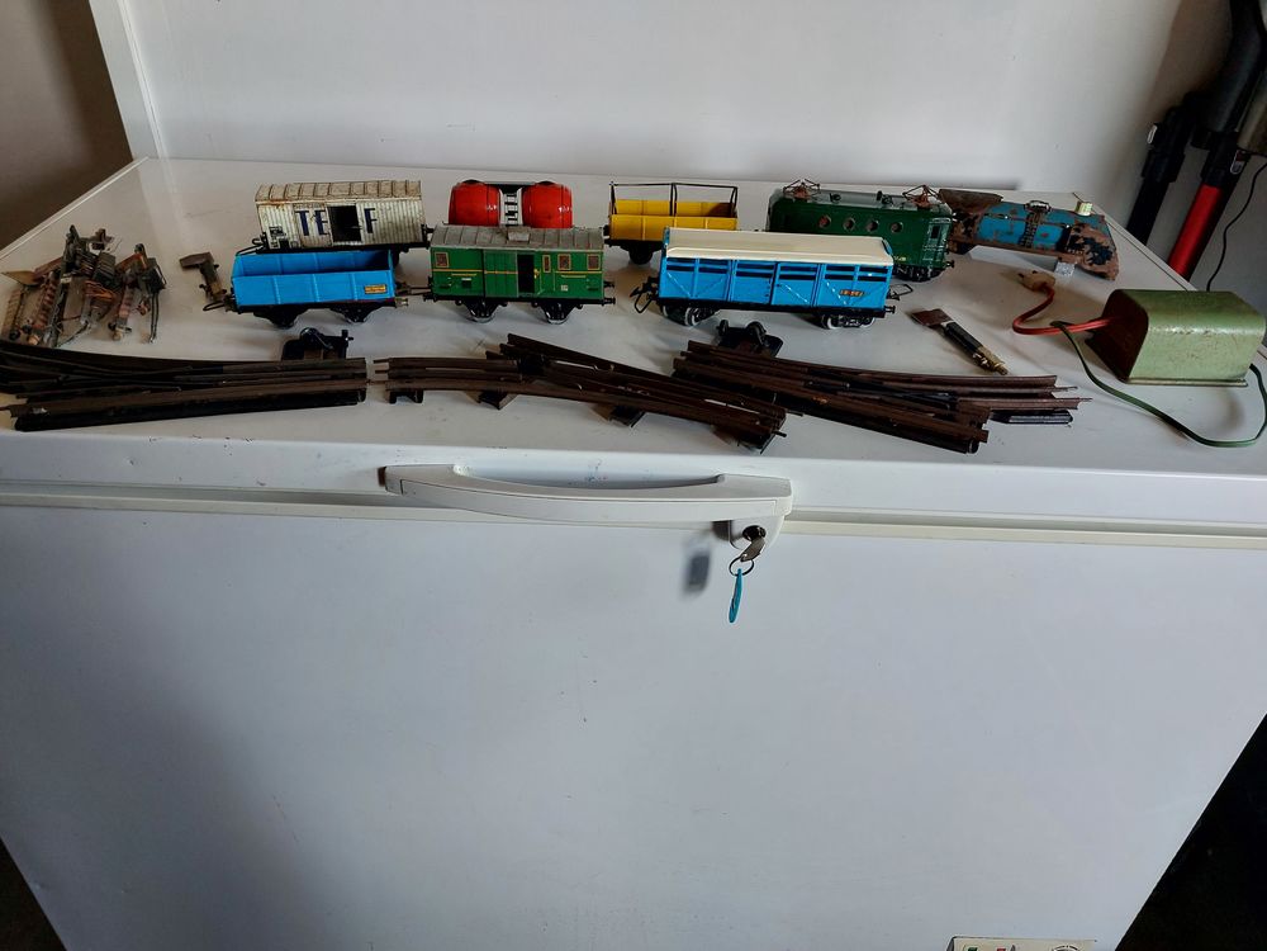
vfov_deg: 54.9
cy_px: 476
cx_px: 634
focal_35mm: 25
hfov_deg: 69.4
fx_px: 915
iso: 80
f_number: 1.8
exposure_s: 1/50
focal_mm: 5.23
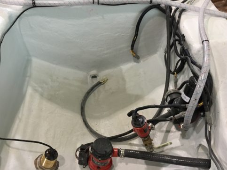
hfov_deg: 51.3
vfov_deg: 39.7
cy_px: 81
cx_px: 103
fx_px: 236
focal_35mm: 36
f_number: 2.2
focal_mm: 4.15
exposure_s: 1/30
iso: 160
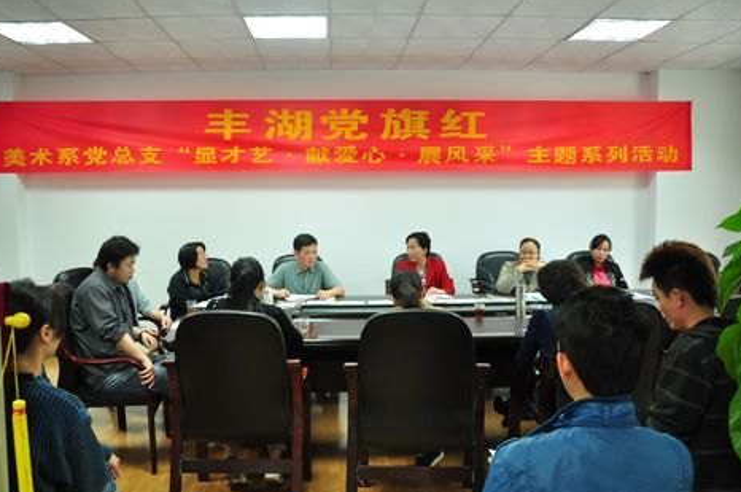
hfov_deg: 63.7
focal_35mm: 29
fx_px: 596
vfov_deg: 44.8
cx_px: 348
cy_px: 258
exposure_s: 1/30
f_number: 3.5
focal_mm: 18
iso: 900
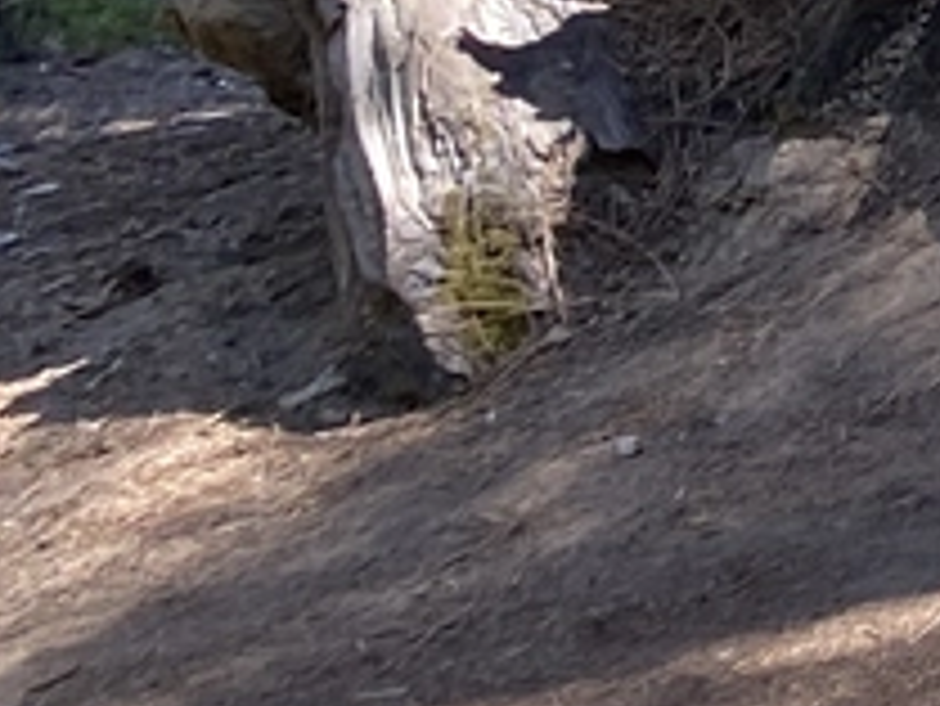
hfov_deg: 8.6
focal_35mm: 179
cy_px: -1408
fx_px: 4864
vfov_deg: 7.3
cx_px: 3081
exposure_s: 1/122
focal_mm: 4.25
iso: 40
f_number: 1.8
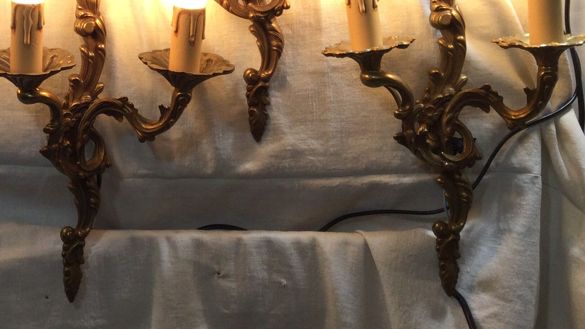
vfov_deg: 17.3
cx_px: 40
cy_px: -6
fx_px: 1055
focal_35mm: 68
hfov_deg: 29.5
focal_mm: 3.3
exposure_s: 1/100
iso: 40
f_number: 2.4
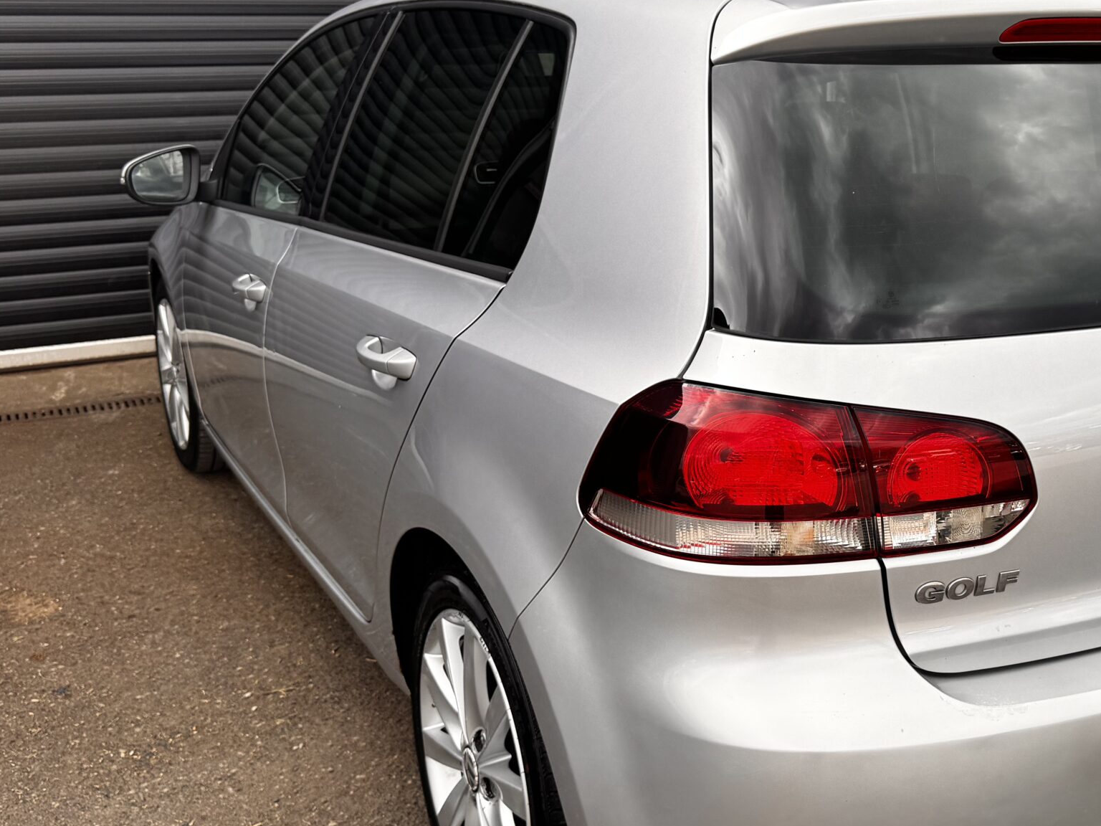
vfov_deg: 36.0
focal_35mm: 40
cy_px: 407
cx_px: 767
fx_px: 1272
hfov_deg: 45.8
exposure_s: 1/1285
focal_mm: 6.76
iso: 80
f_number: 1.78
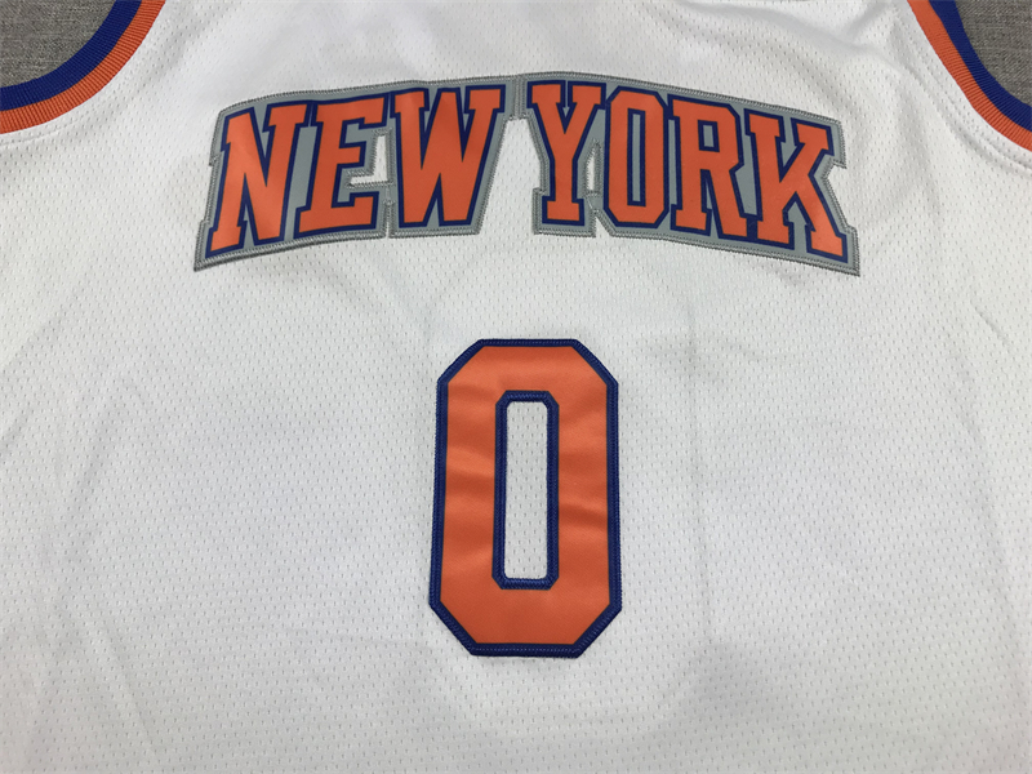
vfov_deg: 49.7
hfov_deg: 63.4
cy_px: 387
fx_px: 835
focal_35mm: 28
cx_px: 516
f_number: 1.8
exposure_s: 1/160
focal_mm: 3.99
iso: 20
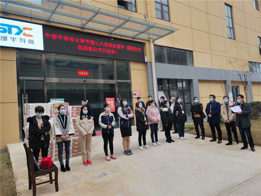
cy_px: 98
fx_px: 196
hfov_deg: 67.3
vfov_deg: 53.1
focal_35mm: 26
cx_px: 130
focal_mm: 4.75
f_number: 1.8
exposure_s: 1/218
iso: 50
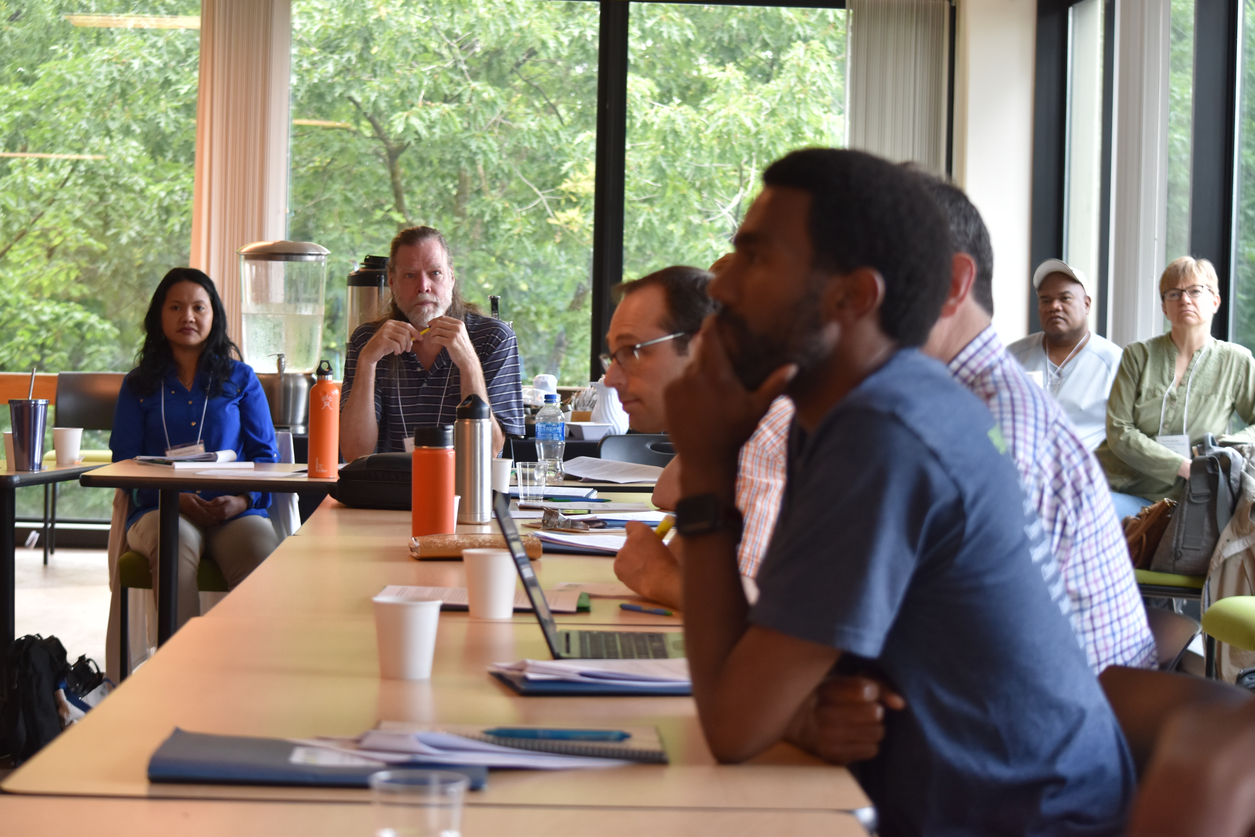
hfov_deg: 24.6
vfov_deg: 16.6
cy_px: 418
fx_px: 2876
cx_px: 628
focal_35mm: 82
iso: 560
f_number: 4.5
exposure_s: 1/60
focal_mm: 55
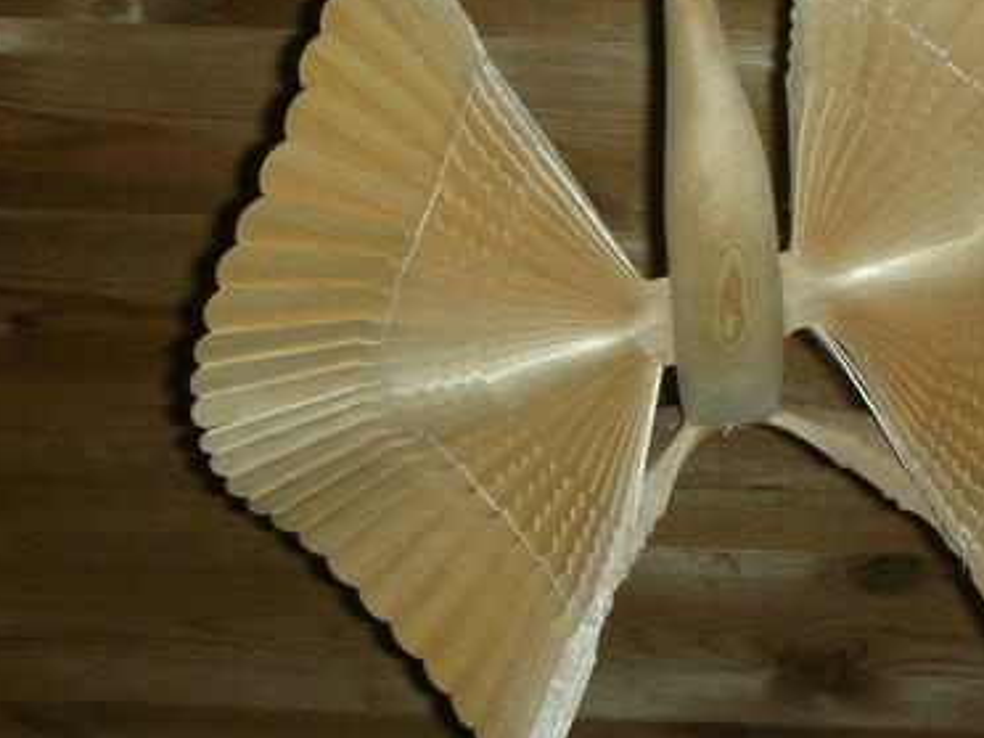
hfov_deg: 18.6
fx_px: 2985
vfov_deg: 14.1
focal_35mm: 105
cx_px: 698
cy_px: 278
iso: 66
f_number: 4
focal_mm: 10.1
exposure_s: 1/120
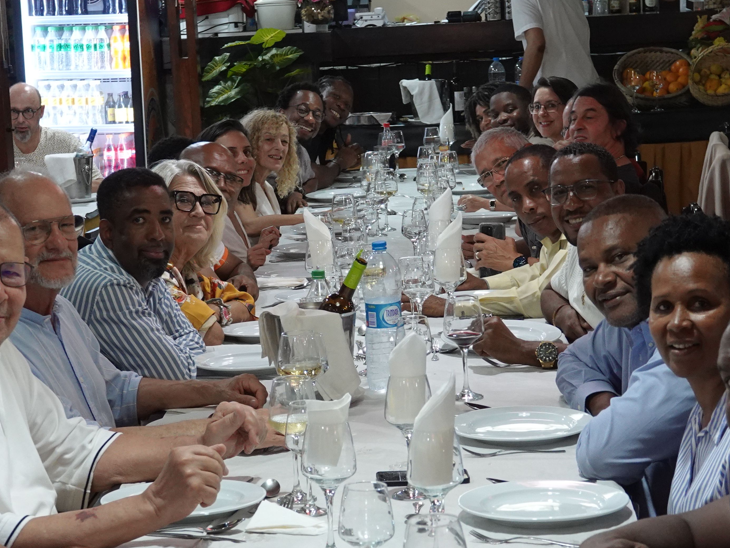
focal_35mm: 99
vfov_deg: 14.9
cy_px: 404
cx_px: 333
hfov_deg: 19.8
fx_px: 2088
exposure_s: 1/25
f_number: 3.2
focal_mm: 18.92
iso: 800
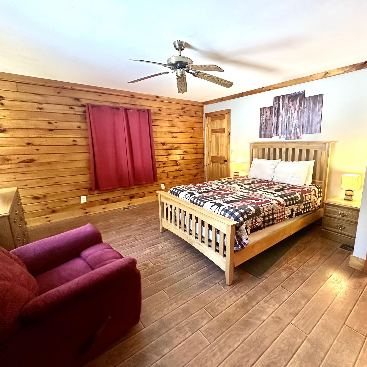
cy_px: 185
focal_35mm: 17
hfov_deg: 83.0
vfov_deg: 84.0
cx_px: 219
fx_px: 204
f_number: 2.2
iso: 500
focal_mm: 2.22
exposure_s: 1/60
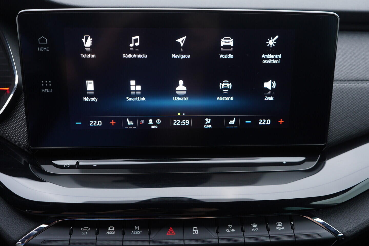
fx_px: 369
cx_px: 184
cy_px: 123
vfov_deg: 36.9
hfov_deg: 53.1
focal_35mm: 36
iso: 200
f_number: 2.8
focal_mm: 24
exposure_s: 1/40
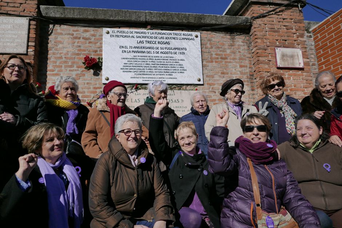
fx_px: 228
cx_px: 171
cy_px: 114
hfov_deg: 73.7
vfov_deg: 53.2
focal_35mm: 24
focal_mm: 10.9
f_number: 1.7
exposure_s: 1/13000
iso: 100
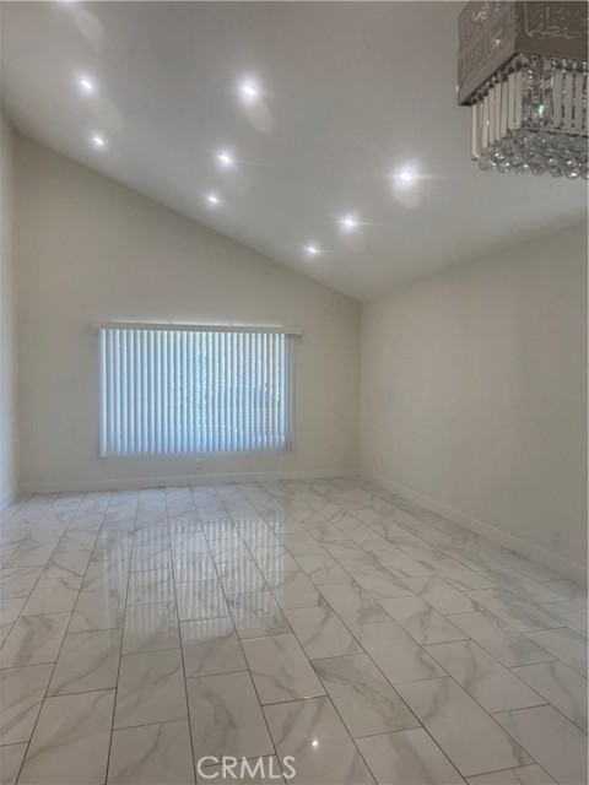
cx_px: 294
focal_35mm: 24
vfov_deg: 71.6
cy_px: 392
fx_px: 544
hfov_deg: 56.8
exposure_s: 1/163
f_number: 1.78
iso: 64
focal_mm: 6.76
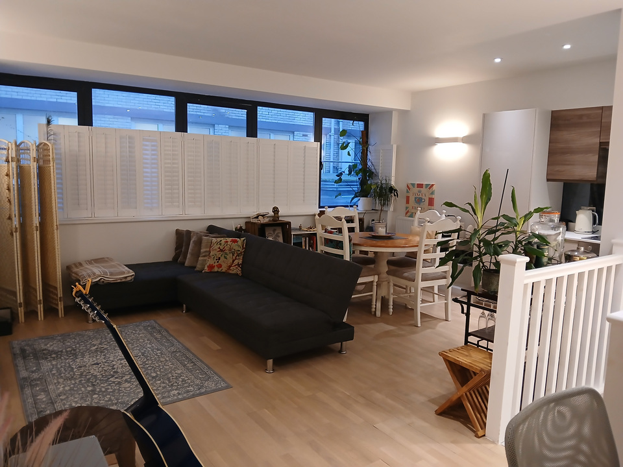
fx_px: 468
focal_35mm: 26
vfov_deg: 53.1
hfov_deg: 67.3
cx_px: 312
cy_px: 234
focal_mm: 3.98
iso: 320
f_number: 1.8
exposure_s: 1/33.3
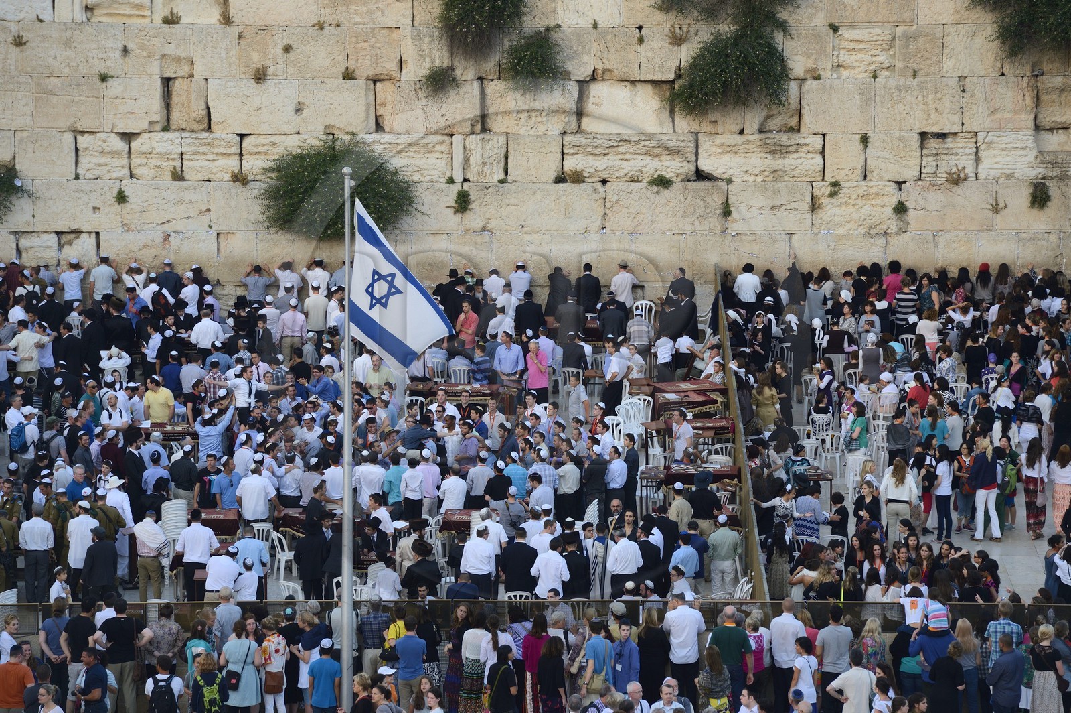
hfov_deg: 10.3
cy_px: 356
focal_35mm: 200
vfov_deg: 6.9
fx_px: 5945
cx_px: 536
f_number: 6.3
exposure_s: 1/160
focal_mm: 200
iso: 800
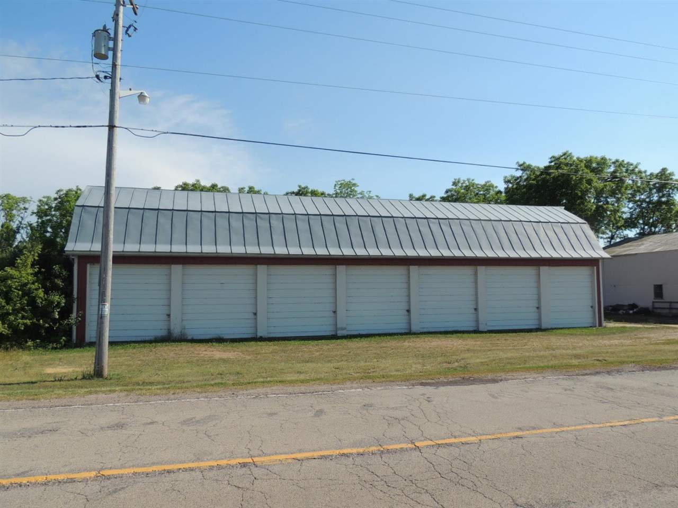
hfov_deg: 63.4
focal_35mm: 28
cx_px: 339
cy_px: 254
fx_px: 548
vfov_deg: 49.7
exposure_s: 1/1600
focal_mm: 4.9
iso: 100
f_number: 3.1
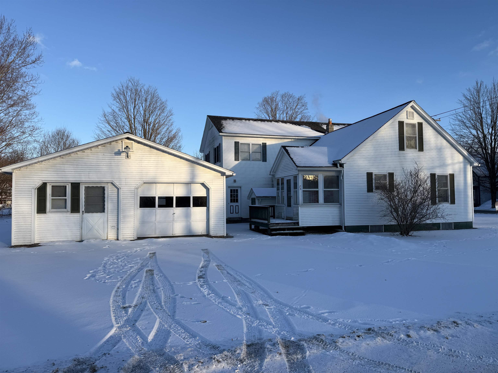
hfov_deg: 71.6
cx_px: 249
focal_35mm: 24
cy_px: 186
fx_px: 345
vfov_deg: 56.8
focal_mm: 6.76
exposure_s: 1/2370
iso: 80
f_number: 1.78
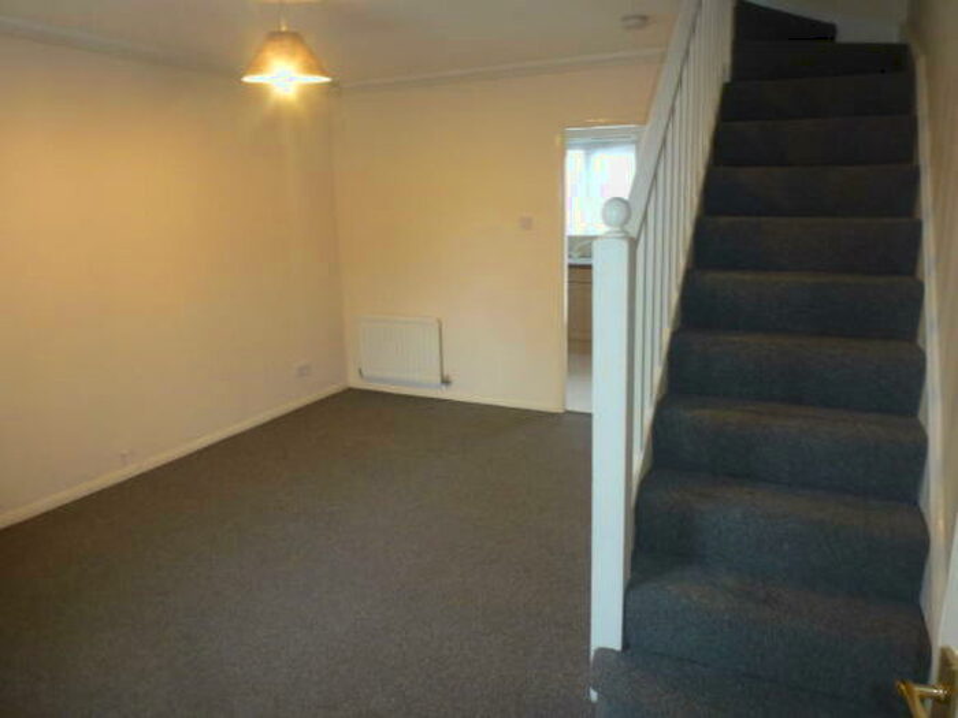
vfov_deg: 56.8
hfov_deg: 71.6
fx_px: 664
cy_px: 359
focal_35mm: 24
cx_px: 479
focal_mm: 4.3
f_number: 3.3
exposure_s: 1/4
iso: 125
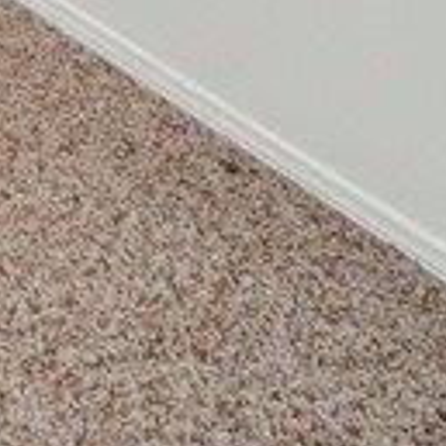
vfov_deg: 11.4
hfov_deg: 8.4
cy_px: -778
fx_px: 1633
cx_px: -1297
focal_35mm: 112
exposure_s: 1/5
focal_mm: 8
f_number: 9
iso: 200
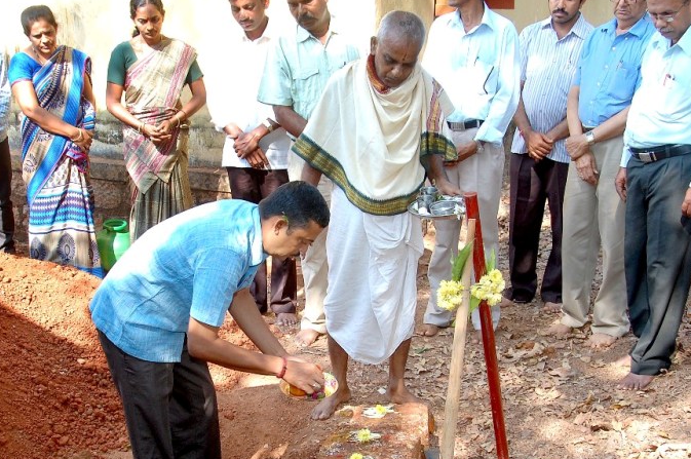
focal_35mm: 45
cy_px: 219
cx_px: 353
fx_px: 855
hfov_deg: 44.0
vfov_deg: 30.0
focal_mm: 25
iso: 400
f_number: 7.1
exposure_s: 1/125
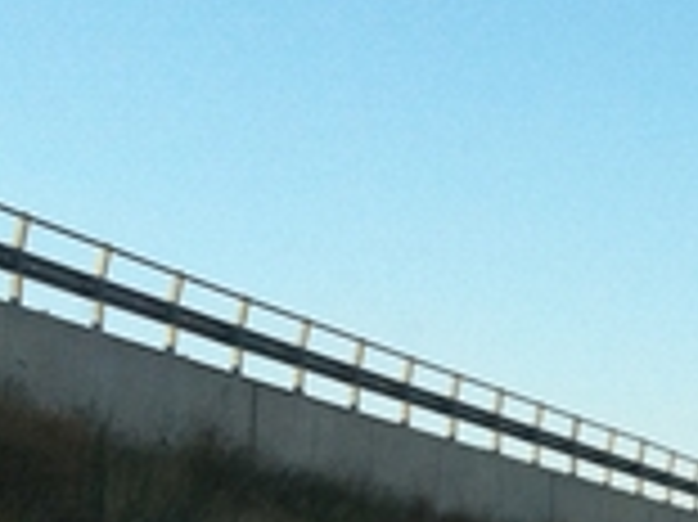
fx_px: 3365
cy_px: 565
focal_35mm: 167
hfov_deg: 11.0
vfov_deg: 8.8
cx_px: 1283
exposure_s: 1/642
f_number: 2.8
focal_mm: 3.85
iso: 80
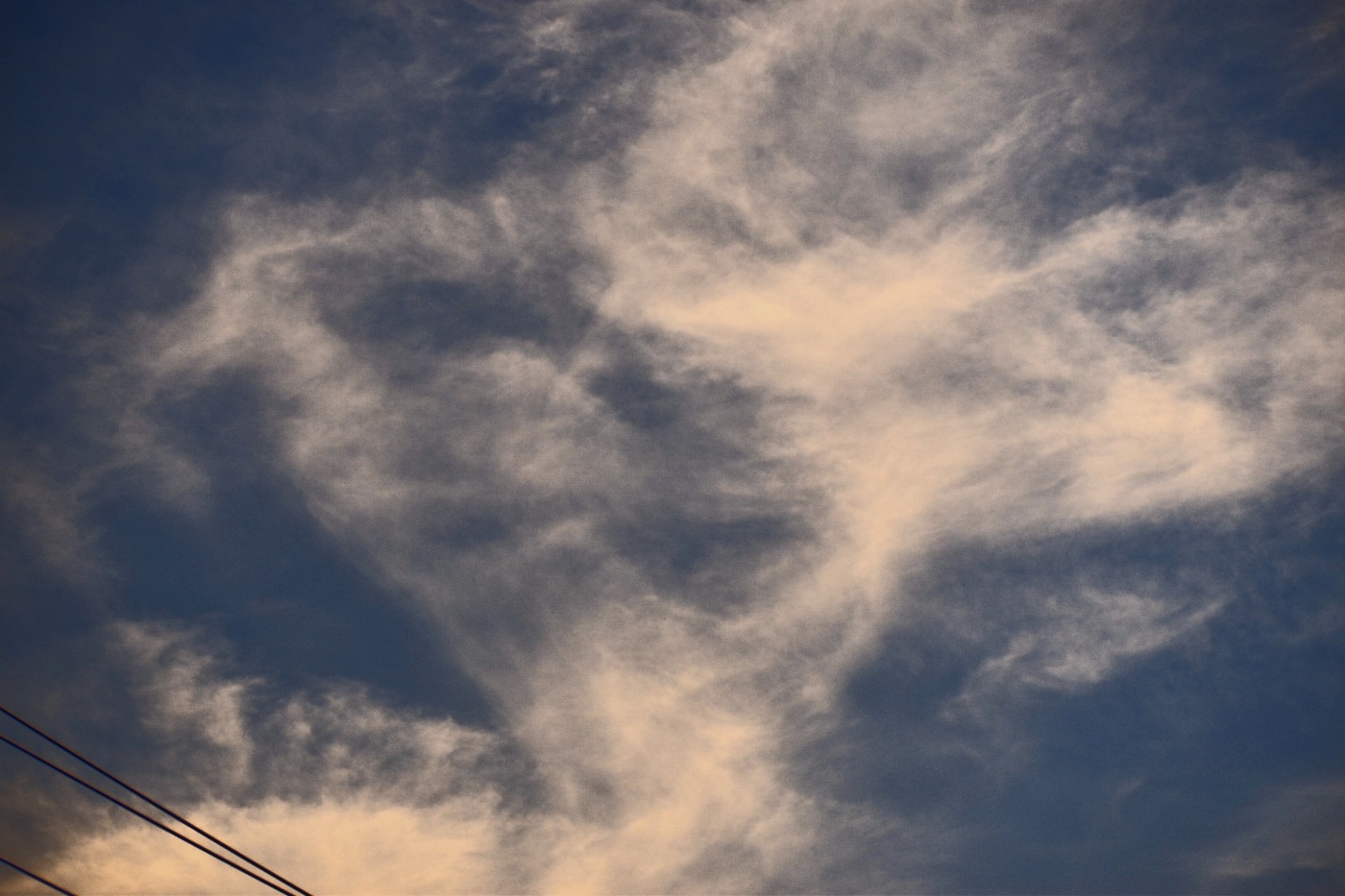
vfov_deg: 13.0
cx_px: 672
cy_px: 448
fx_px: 3922
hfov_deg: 19.5
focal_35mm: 105
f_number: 5
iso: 100
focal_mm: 70
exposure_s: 1/160
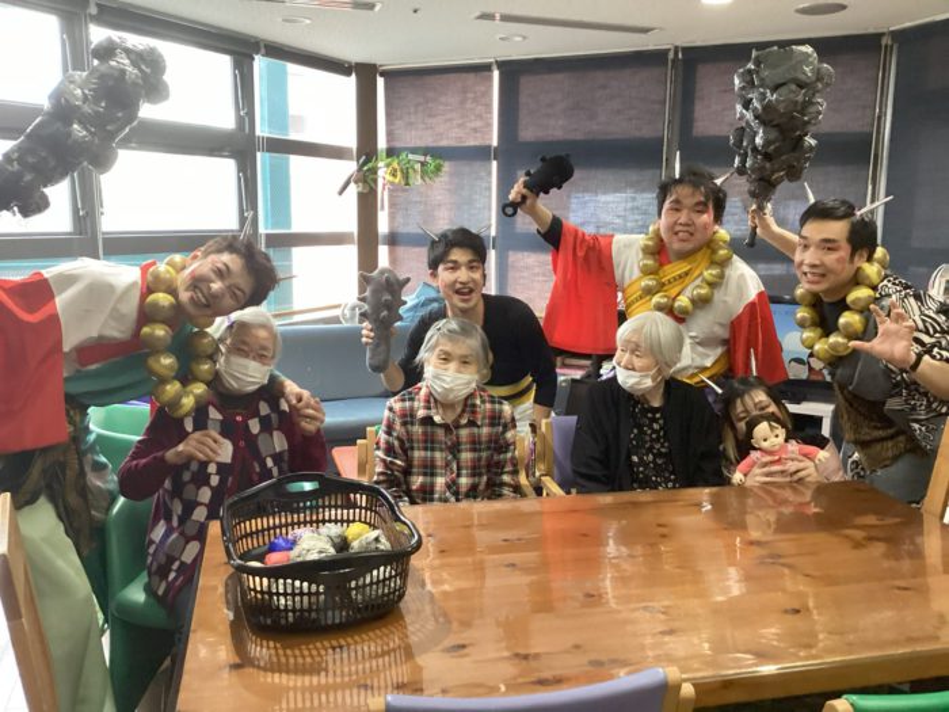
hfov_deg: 58.4
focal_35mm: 31
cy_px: 356
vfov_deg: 45.4
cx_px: 474
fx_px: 850
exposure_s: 1/60
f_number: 2.4
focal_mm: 3.3
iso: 320
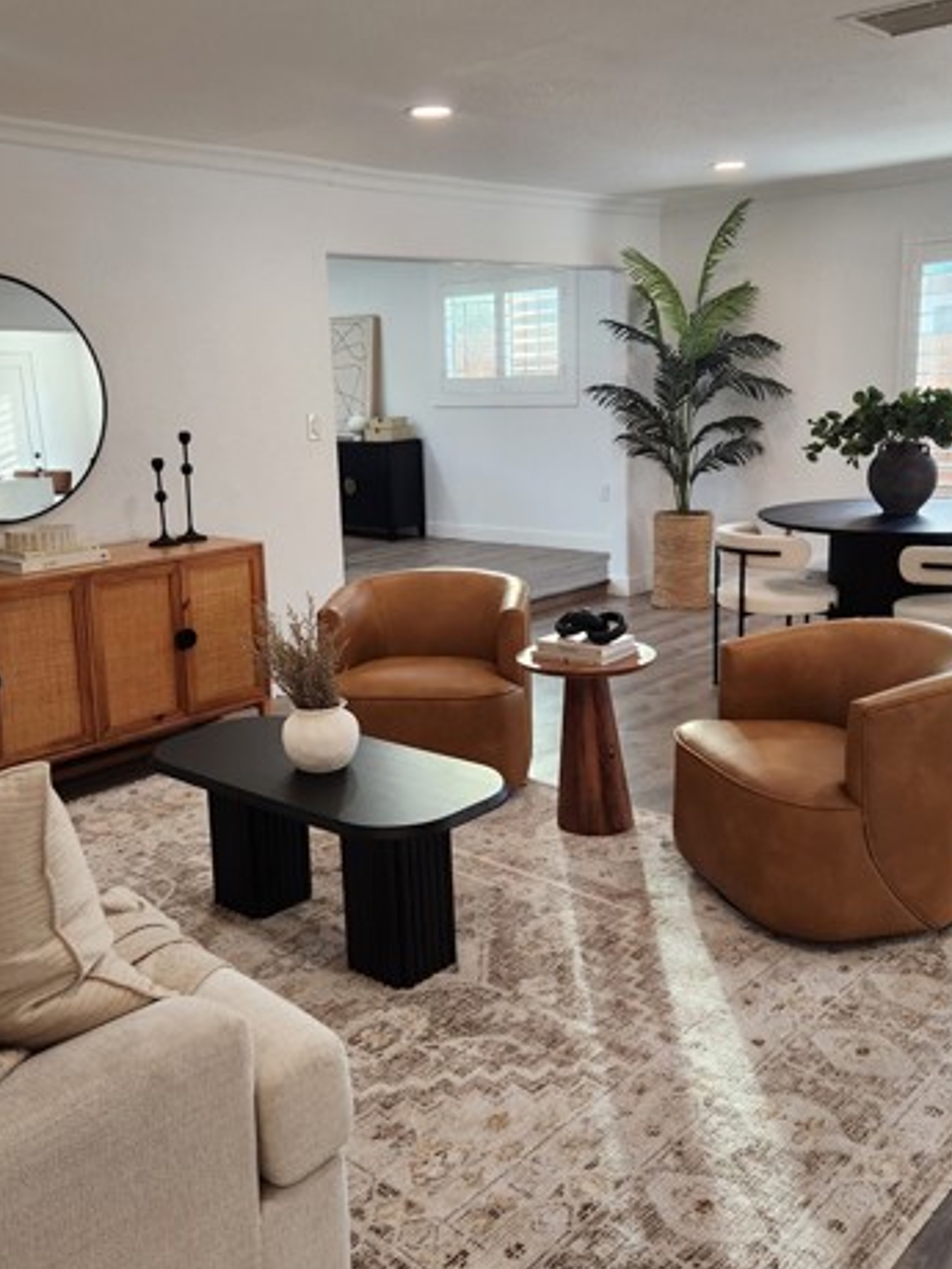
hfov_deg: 44.1
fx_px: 1173
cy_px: 590
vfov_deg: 56.8
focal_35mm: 32
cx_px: 417
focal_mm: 5.4
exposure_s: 1/120
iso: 125
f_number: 1.8
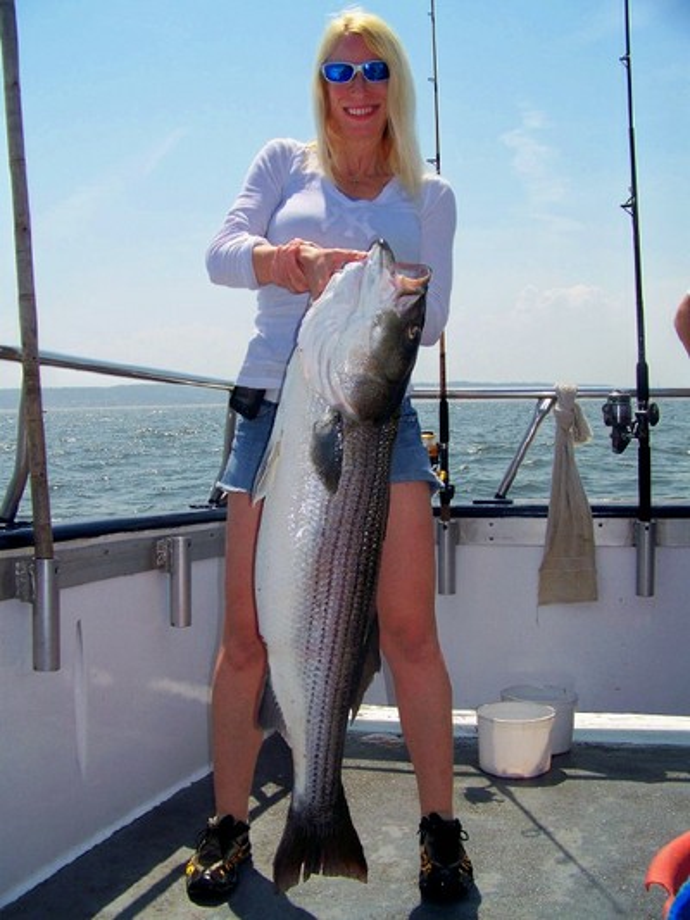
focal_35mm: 36
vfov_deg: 51.3
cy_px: 460
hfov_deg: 39.7
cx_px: 345
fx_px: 956
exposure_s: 1/640
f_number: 4
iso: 64
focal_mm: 5.85
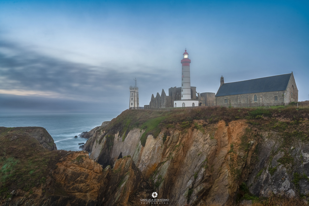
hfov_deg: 78.6
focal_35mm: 22
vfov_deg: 57.2
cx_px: 154
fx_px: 189
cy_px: 103
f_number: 11
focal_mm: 22
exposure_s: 1/8
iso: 100
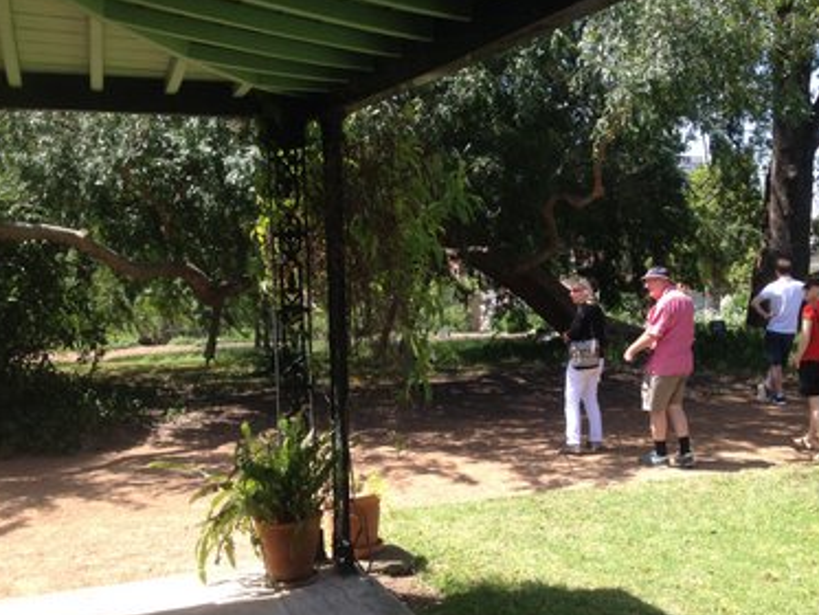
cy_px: 384
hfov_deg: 41.8
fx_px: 1065
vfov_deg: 32.1
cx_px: 501
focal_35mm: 45
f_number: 2.4
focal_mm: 4.28
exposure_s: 1/383
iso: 50
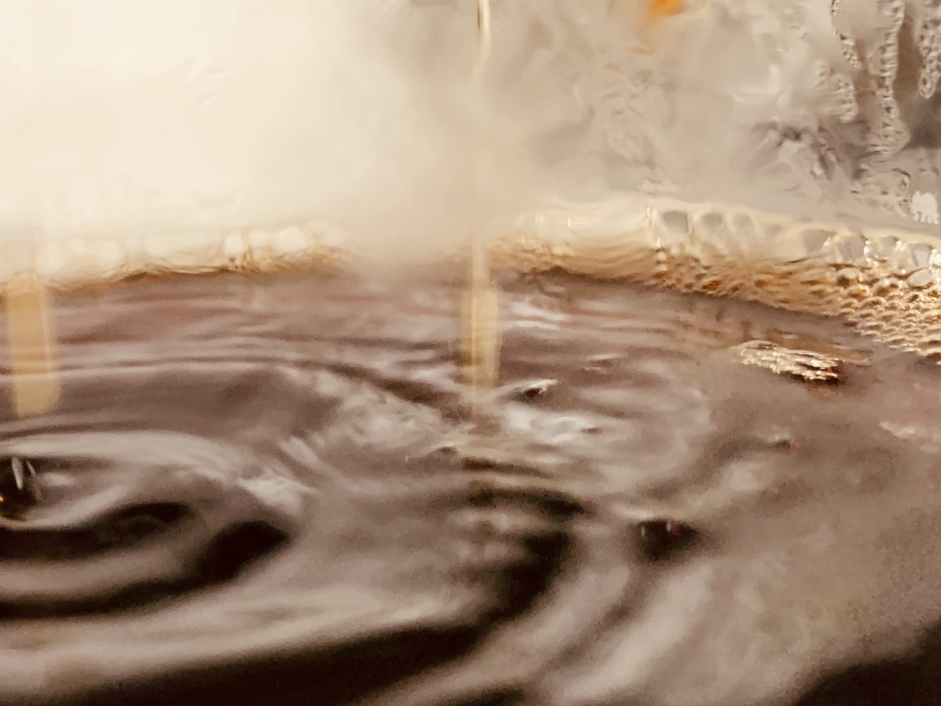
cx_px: 68
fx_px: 1414
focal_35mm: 52
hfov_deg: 34.5
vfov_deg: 27.9
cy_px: 441
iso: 125
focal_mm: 4.25
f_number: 1.8
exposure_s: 1/60
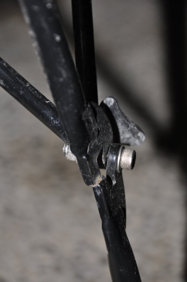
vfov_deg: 15.2
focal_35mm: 135
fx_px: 1055
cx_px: 94
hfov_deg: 10.1
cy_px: 141
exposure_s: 1/200
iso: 400
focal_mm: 90
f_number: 5.3
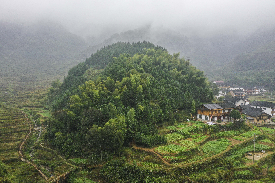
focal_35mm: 28
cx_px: 138
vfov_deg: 46.4
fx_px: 214
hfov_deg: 65.5
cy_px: 92
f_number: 11
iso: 200
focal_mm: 10.26
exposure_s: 1/30
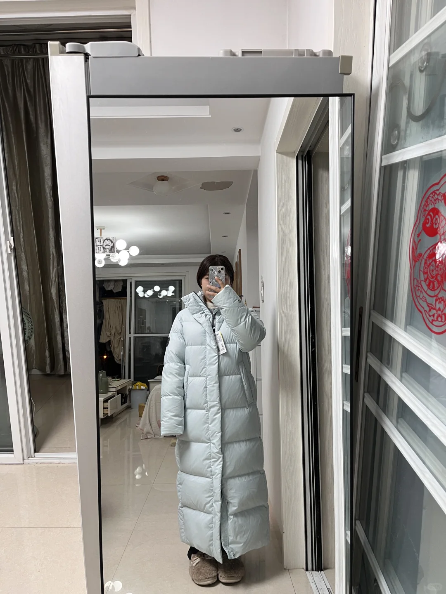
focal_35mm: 26
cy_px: 297
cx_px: 223
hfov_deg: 53.1
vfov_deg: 67.3
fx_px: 447
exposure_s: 1/50
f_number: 1.6
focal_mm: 5.1
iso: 100
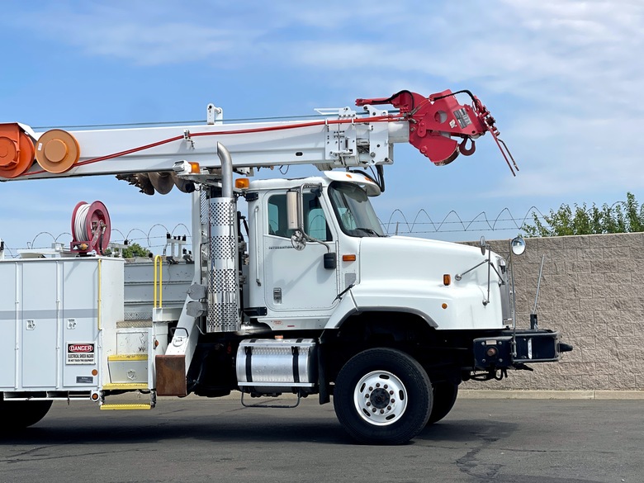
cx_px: 322
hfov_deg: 30.3
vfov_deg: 22.9
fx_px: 1191
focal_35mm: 64
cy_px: 242
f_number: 2.2
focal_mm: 7.5
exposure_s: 1/2273
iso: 32
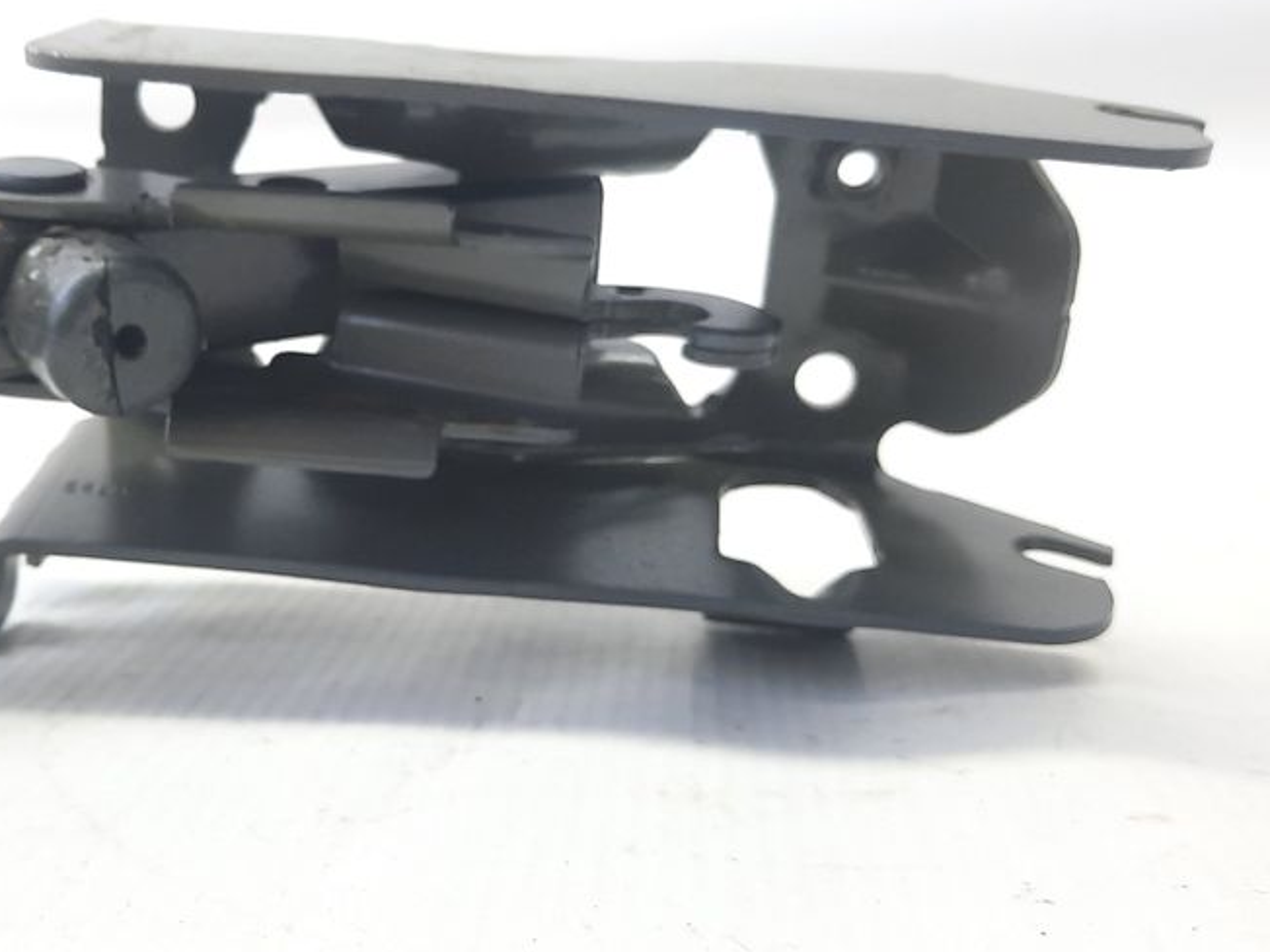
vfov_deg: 31.4
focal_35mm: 46
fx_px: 1688
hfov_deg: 40.7
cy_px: 350
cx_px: 429
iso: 125
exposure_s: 1/50
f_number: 2
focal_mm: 4.6
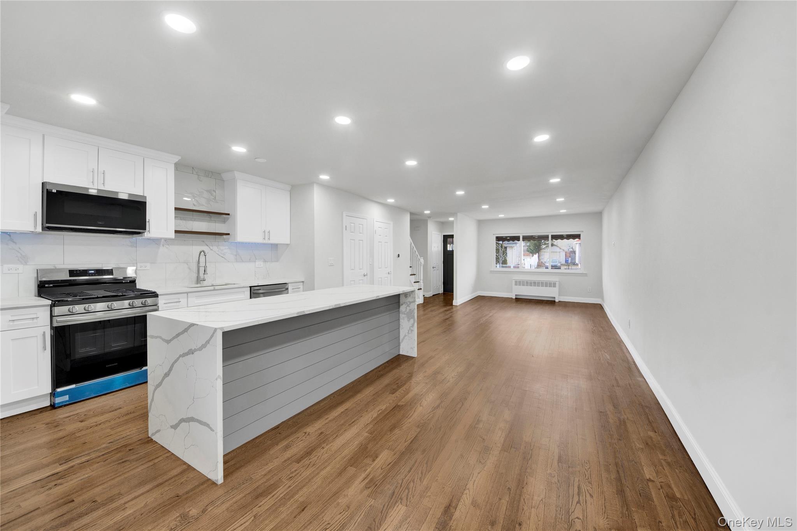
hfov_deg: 73.7
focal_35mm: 24
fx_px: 531
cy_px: 266
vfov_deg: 53.1
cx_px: 398
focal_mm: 16
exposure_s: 1/10
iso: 100
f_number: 9
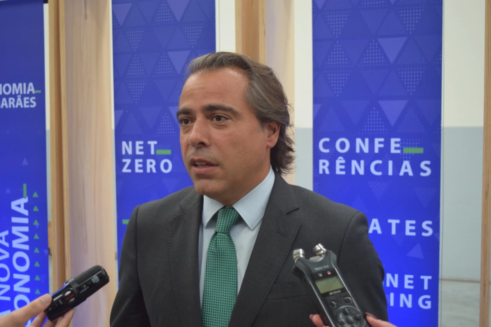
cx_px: 246
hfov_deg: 41.1
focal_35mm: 48
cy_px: 164
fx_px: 655
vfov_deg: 28.1
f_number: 4.5
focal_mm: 32
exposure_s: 1/60
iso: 450
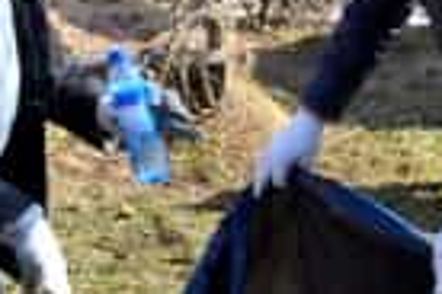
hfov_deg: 9.4
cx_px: 407
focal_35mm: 217
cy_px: 101
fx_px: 2664
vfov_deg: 6.3
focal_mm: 40
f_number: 36
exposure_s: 1/80
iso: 1600
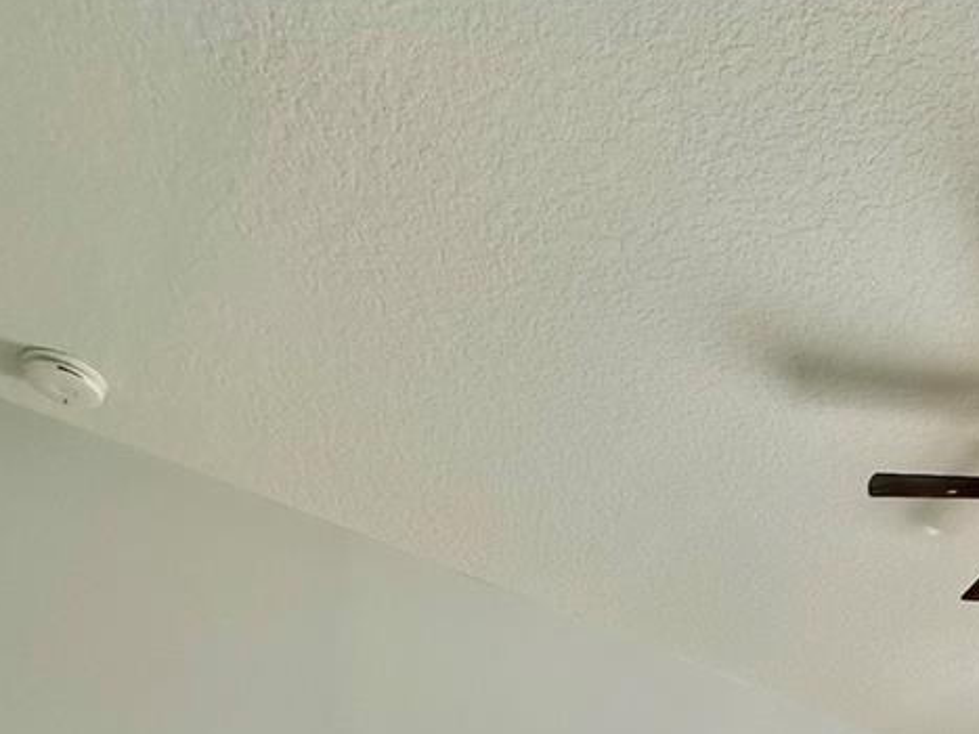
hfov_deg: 46.1
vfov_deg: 28.3
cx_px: 893
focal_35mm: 36
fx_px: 1018
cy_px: 1063
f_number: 2.2
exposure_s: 1/281
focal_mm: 2.22
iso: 40
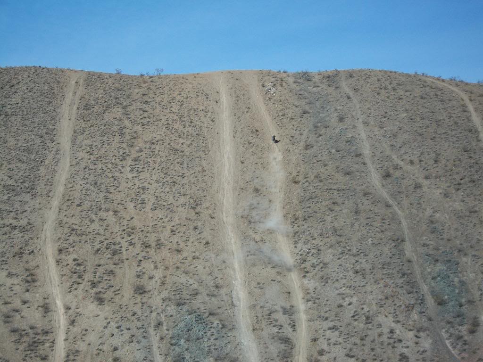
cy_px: 181
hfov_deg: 20.4
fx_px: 1339
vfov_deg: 15.4
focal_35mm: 96
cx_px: 242
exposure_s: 1/640
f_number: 5.2
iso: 80
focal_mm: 17.1
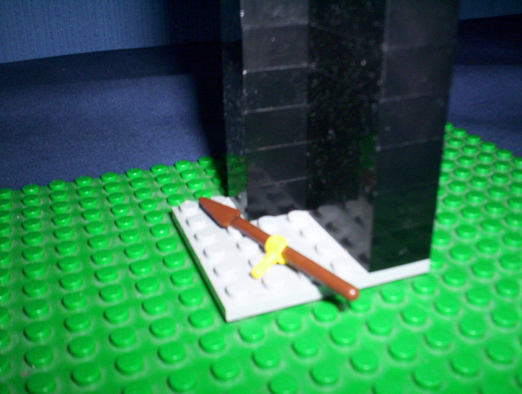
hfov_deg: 48.9
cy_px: 197
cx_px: 261
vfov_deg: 37.9
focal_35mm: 38
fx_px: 574
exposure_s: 1/60
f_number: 4.5
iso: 140
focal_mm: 4.99
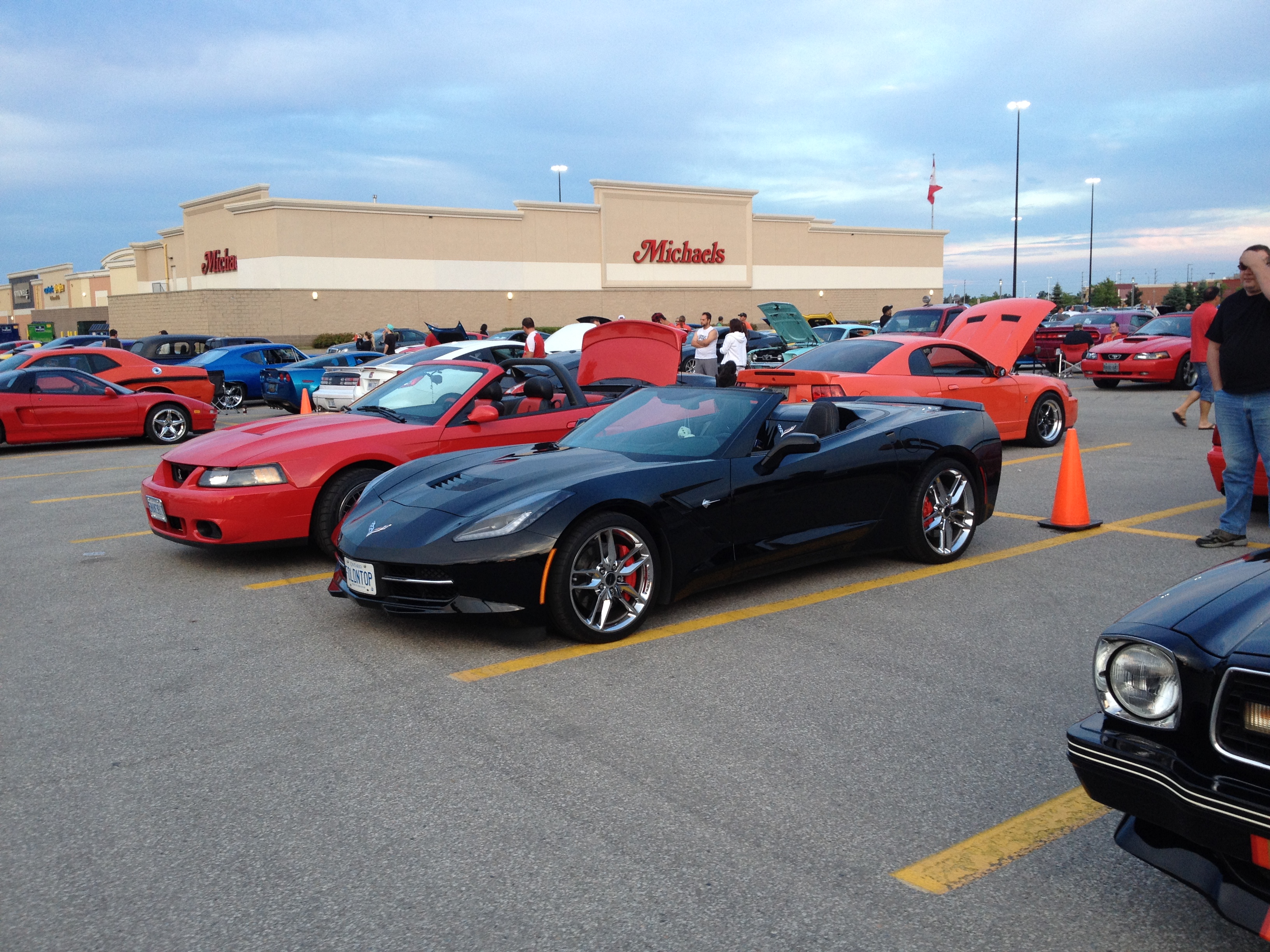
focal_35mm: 35
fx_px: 1284
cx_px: 635
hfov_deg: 52.6
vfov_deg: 40.7
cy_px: 476
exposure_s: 1/60
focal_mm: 4.28
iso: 64
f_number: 2.4
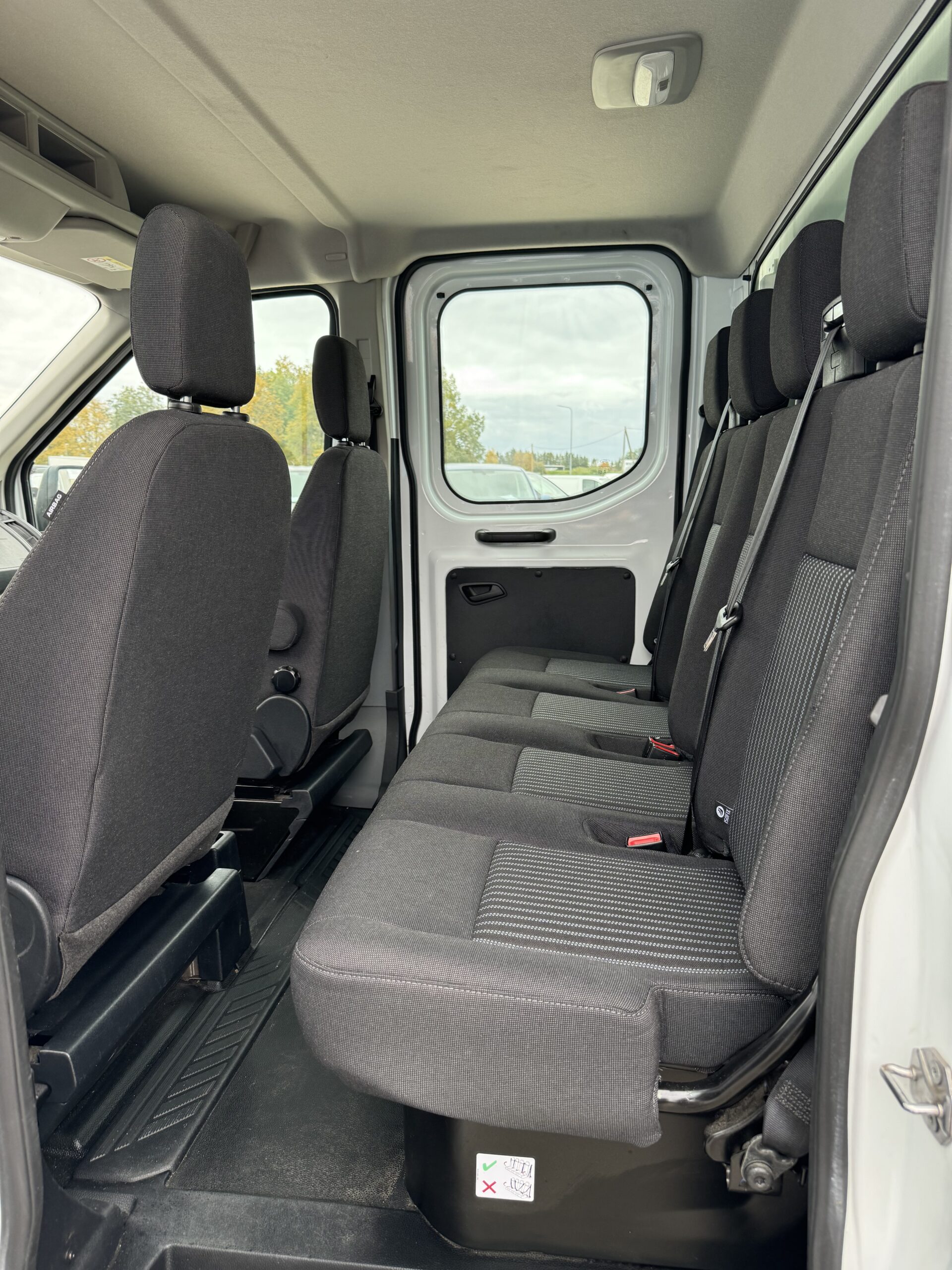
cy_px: 635
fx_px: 880
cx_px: 476
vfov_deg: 71.6
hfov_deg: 56.8
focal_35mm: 24
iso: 160
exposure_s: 1/121
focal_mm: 6.76
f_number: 1.78
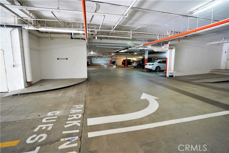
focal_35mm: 16
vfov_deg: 73.7
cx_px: 114
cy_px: 76
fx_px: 102
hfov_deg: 96.8
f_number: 2.8
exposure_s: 1/200
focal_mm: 16
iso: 3200
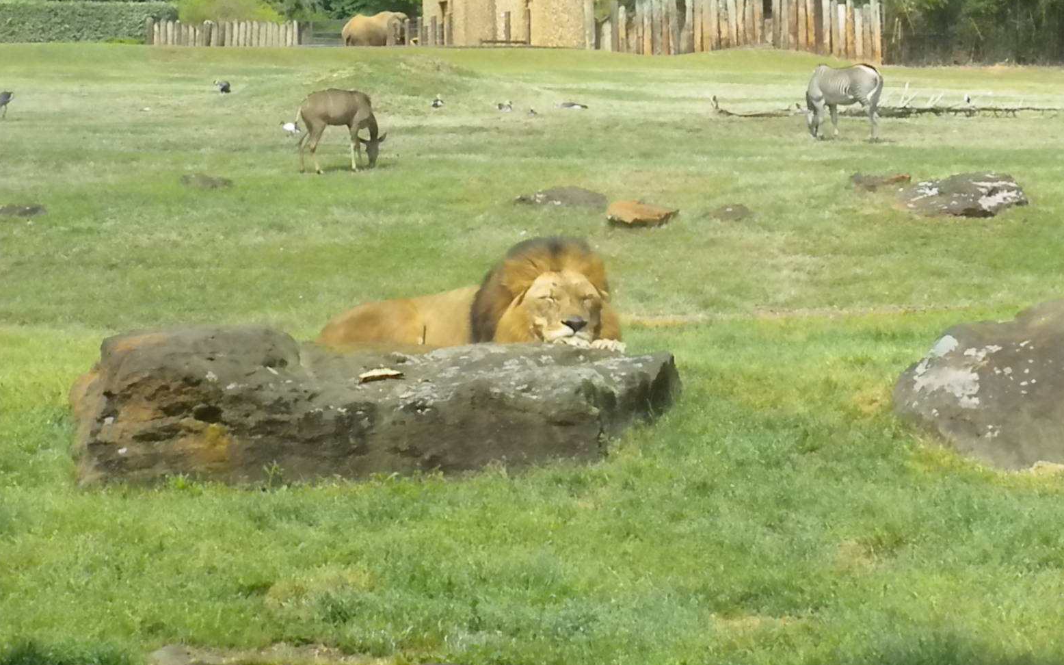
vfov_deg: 12.0
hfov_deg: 19.1
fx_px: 3160
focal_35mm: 109
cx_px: 534
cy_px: 264
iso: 640
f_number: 14
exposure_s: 1/202
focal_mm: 17.7
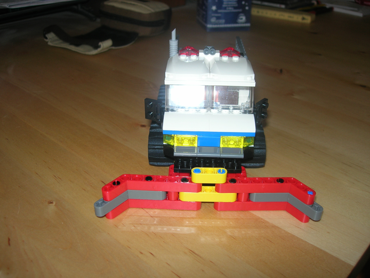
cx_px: 185
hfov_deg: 49.0
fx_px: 406
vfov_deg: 37.7
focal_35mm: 38
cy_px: 139
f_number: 2.8
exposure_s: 1/60.1
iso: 64
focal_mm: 7.8
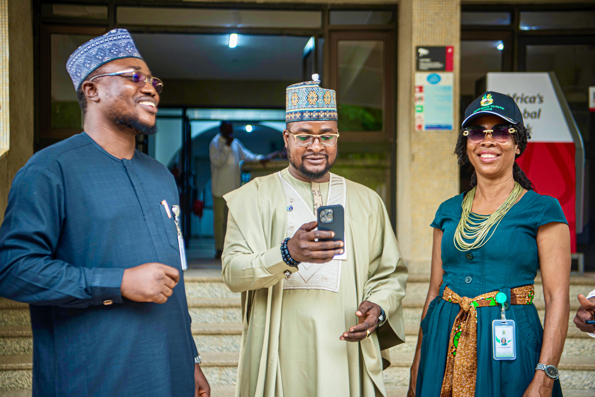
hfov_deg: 35.6
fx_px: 926
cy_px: 198
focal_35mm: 56
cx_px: 298
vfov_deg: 24.2
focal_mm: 56
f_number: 2.8
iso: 250
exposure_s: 1/100
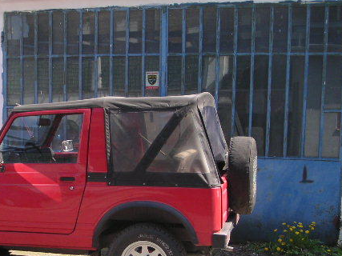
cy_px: 177
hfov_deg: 33.2
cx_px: 91
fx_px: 563
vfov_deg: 25.5
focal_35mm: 57
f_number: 2.8
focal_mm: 6
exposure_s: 1/350
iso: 50
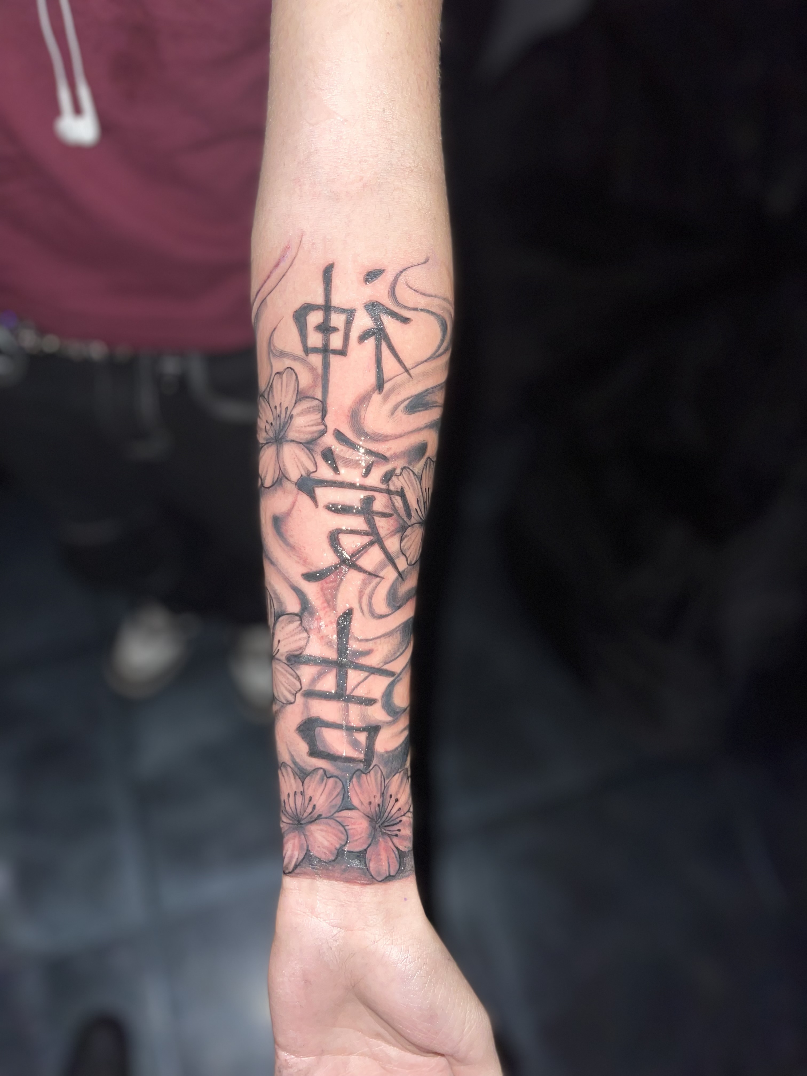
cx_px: 404
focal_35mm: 26
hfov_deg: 53.1
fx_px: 808
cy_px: 538
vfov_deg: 67.3
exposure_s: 1/4
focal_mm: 5.1
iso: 40
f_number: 1.6
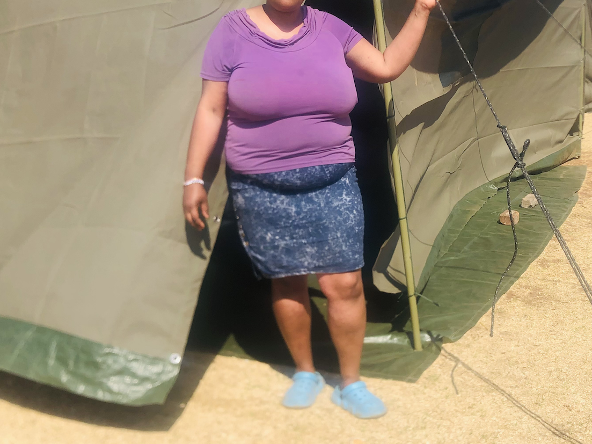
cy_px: 216
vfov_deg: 34.3
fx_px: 718
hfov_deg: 44.1
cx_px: 399
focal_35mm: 42
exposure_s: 1/1845
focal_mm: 3.99
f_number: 1.8
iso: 20
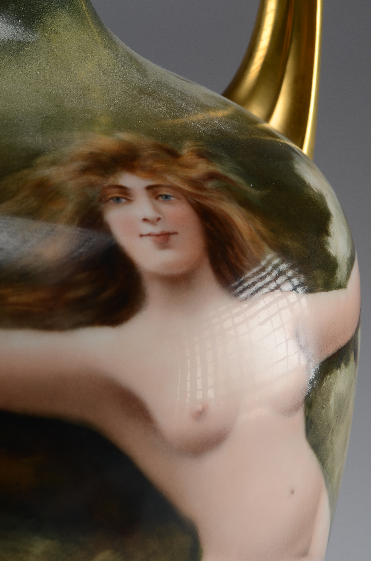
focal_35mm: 82
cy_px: 280
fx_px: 1281
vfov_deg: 24.7
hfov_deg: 16.5
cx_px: 186
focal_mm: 55
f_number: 16
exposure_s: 1/80
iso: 100
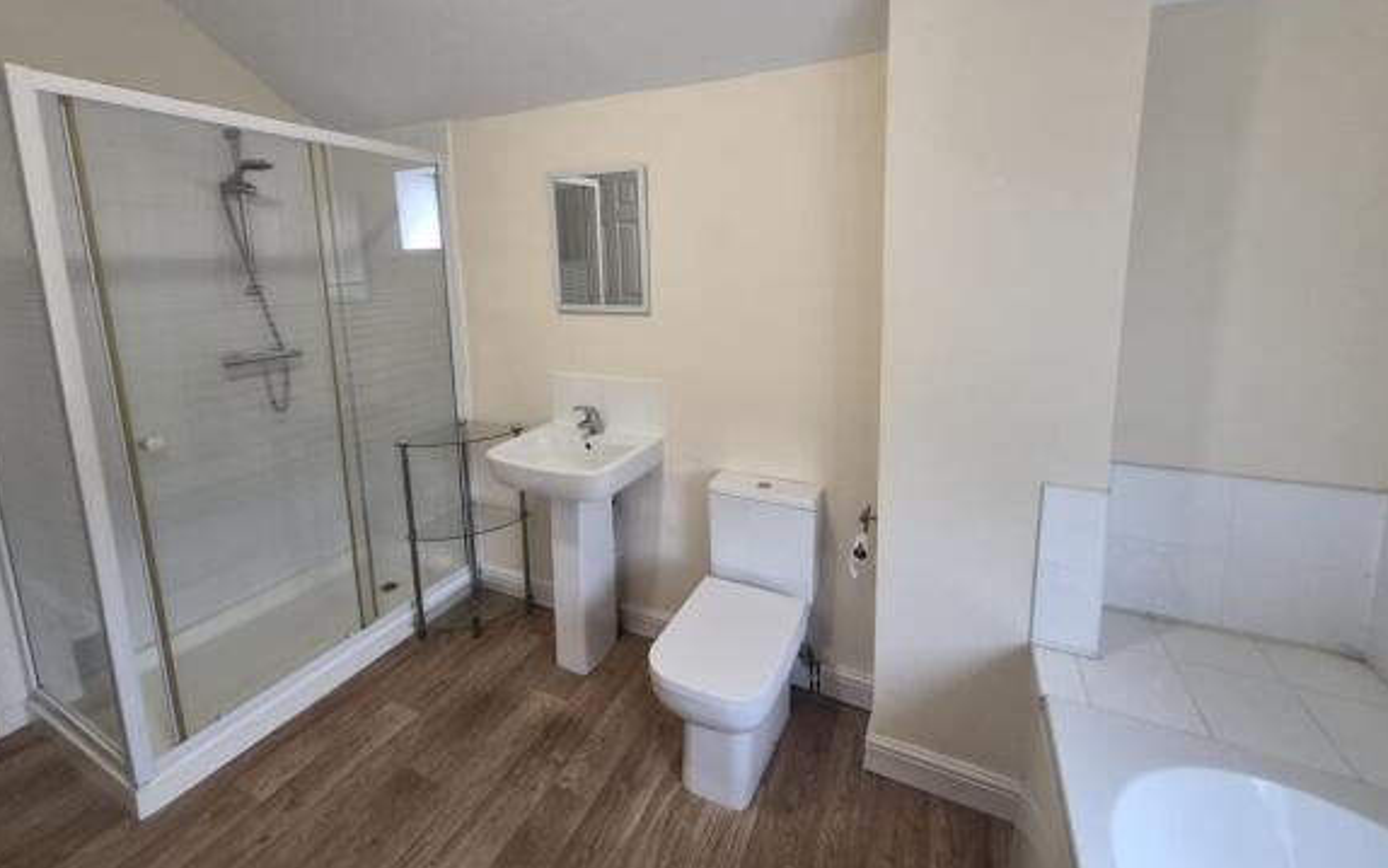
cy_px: 352
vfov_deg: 77.9
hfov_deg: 105.3
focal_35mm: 14
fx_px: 530
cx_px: 690
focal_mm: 1.74
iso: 250
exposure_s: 1/50
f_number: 2.2
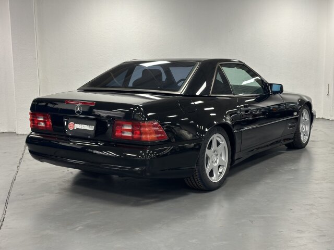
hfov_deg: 39.7
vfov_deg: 30.3
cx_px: 167
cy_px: 125
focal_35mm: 48
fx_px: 463
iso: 125
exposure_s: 1/50
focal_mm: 6.86
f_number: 1.78
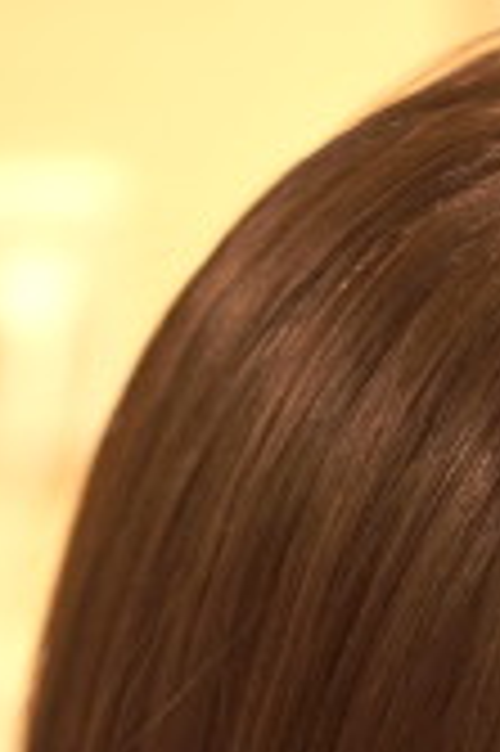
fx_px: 3288
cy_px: 1121
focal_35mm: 158
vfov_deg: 12.4
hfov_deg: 8.7
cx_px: 482
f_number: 1.8
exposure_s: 1/320
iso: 800
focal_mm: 35
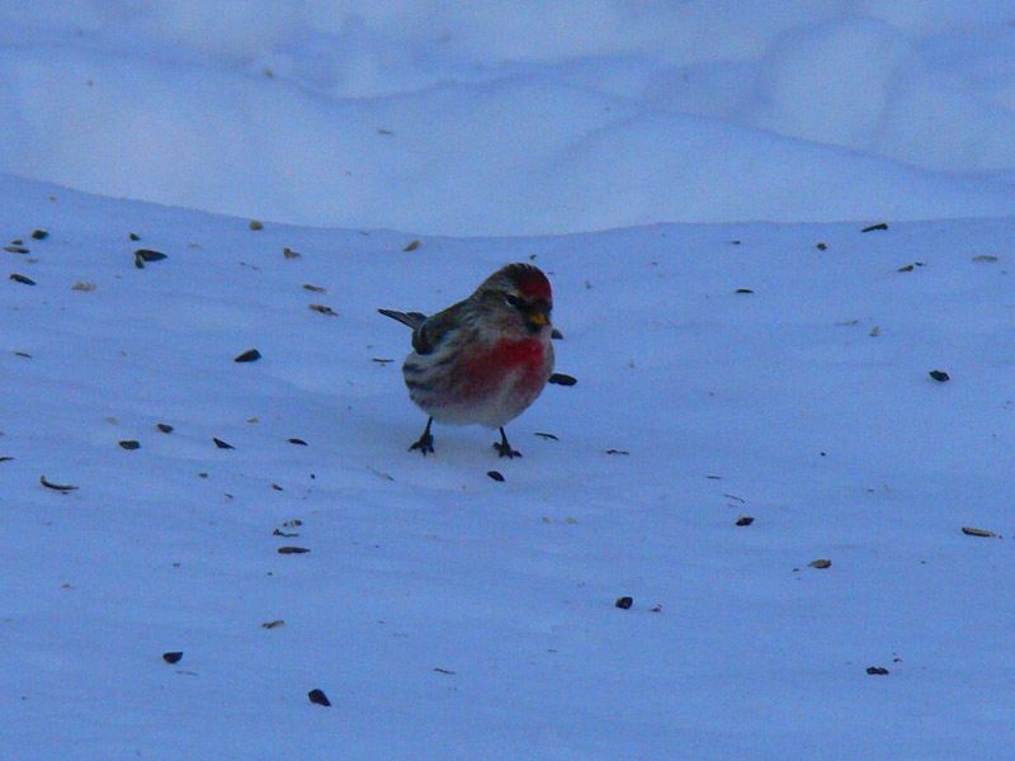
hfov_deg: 4.7
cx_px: 508
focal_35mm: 420
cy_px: 380
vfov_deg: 3.5
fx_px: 12315
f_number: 5.6
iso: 200
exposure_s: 1/200
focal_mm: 88.8
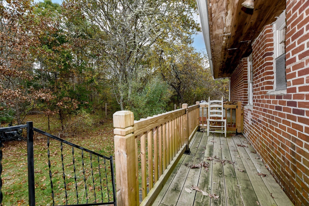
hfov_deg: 100.4
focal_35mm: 15
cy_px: 103
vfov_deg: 77.3
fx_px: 129
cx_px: 154
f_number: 4.5
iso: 1250
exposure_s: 1/400
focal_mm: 10
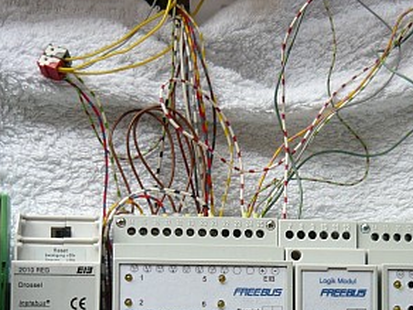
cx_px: 251
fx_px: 954
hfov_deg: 24.4
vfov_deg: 18.2
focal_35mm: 80
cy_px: 263
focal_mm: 5.5
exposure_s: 1/30
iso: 100
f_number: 2.8
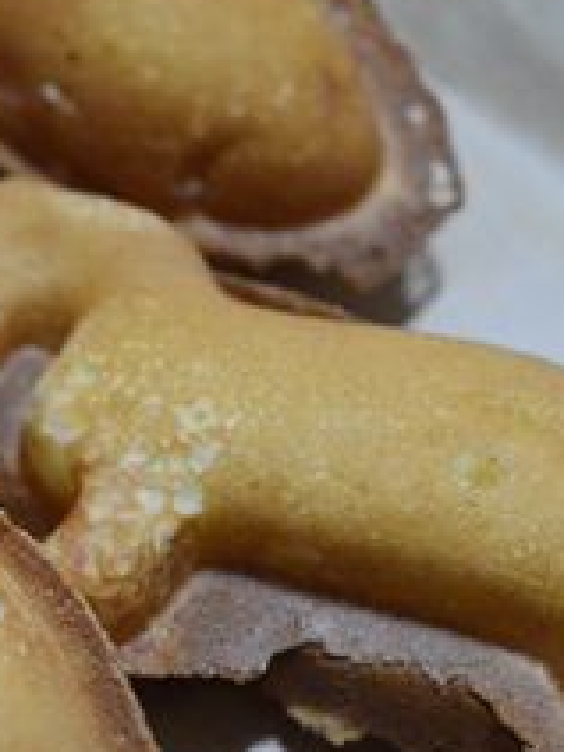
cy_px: 481
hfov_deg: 12.9
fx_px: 2411
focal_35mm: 111
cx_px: -188
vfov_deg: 17.7
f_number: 1.8
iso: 720
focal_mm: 18.5
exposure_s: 1/125
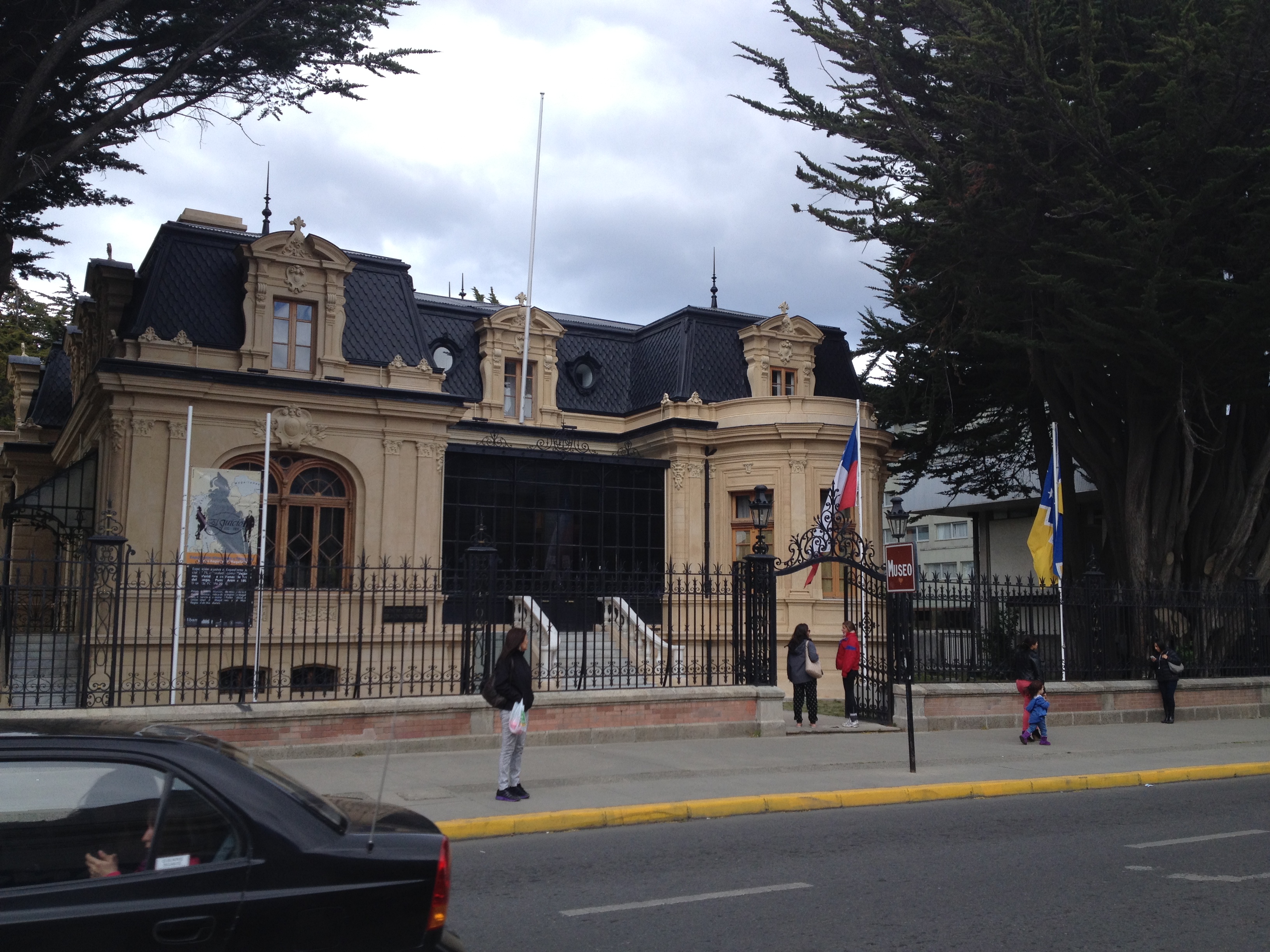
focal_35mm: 35
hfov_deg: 52.6
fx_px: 1284
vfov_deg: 40.7
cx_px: 635
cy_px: 476
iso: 50
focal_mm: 4.28
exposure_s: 1/800
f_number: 2.4
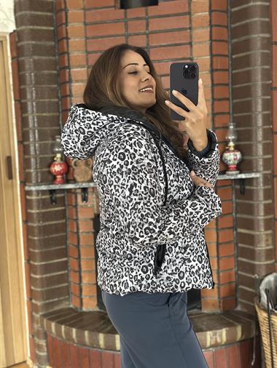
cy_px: 184
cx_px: 138
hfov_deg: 30.3
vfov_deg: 39.6
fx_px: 512
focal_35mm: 48
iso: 800
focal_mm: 6.86
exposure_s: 1/30
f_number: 1.78
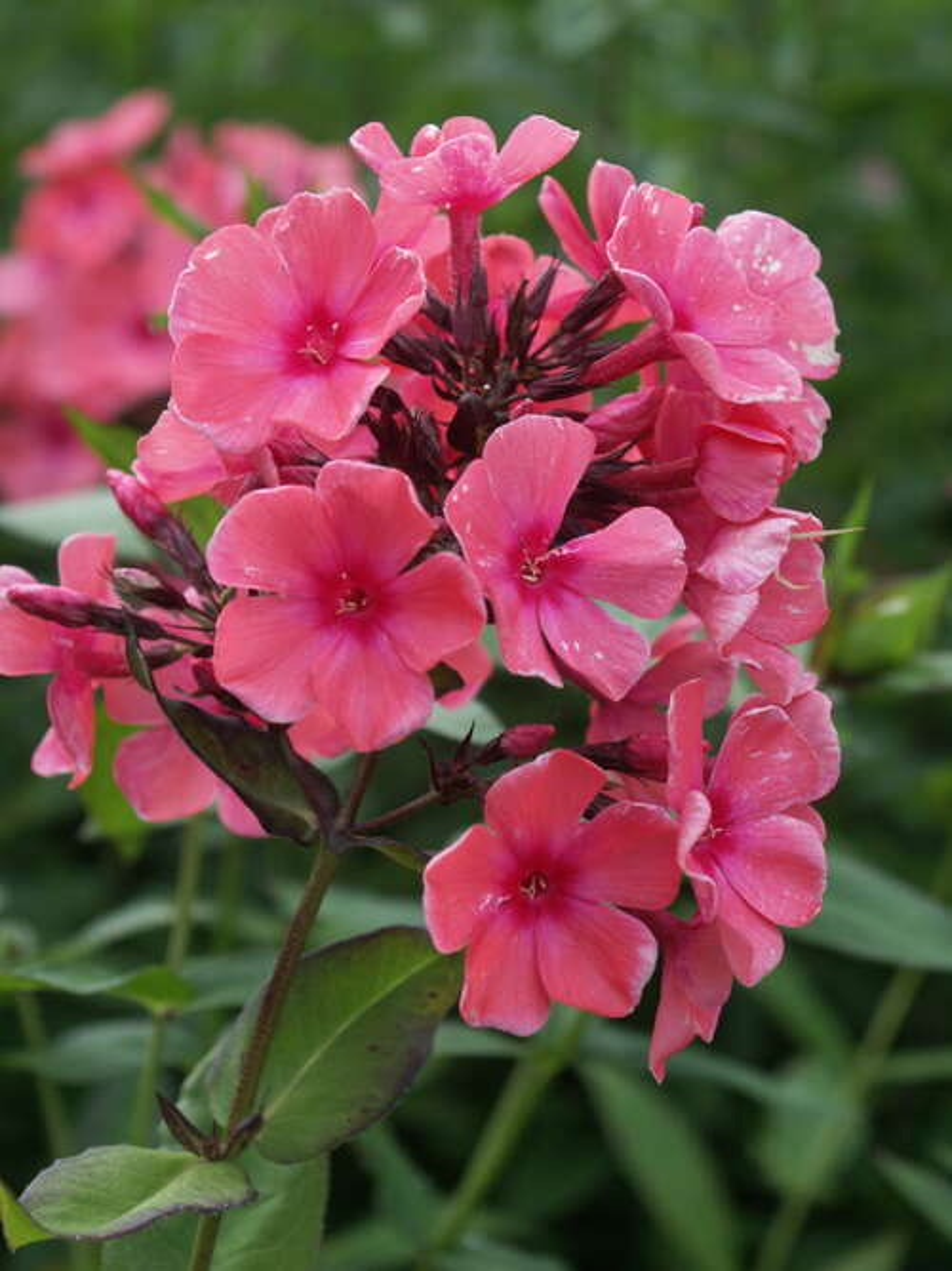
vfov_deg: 16.3
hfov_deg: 12.2
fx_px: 4438
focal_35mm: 121
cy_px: 636
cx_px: 476
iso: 100
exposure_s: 1/500
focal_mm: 29.98
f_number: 3.5
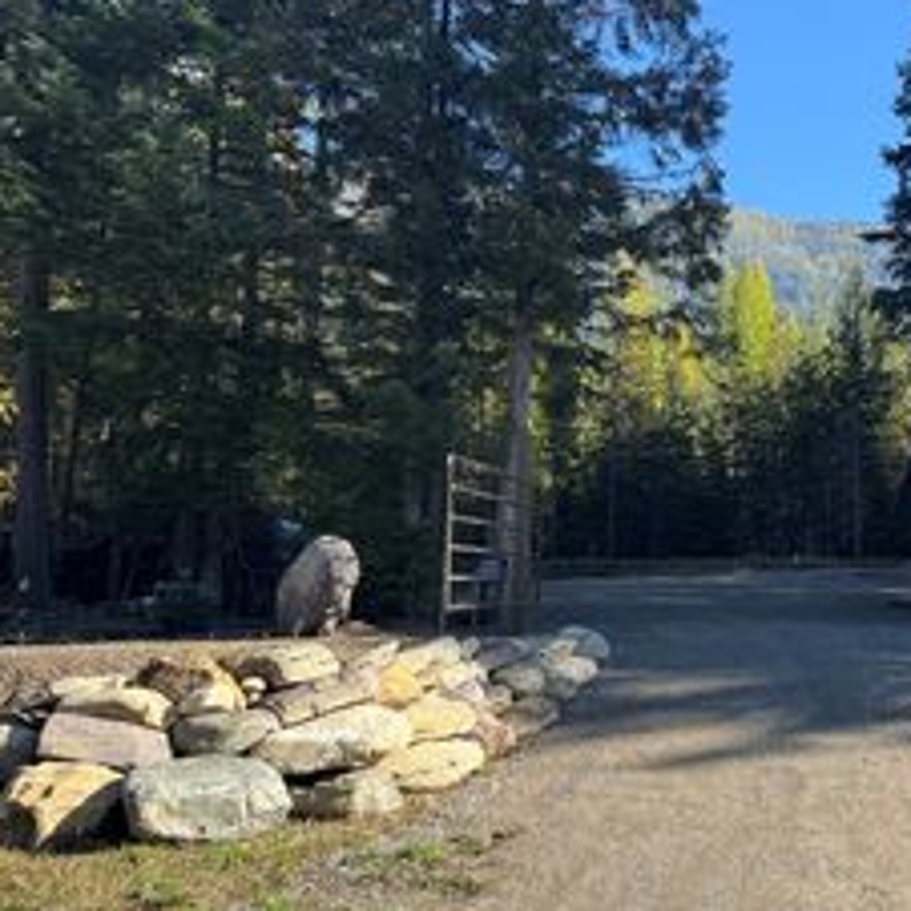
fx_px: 1399
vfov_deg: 36.1
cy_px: 453
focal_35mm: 47
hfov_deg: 32.8
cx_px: 935
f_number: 1.78
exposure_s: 1/1366
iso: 80
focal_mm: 6.76
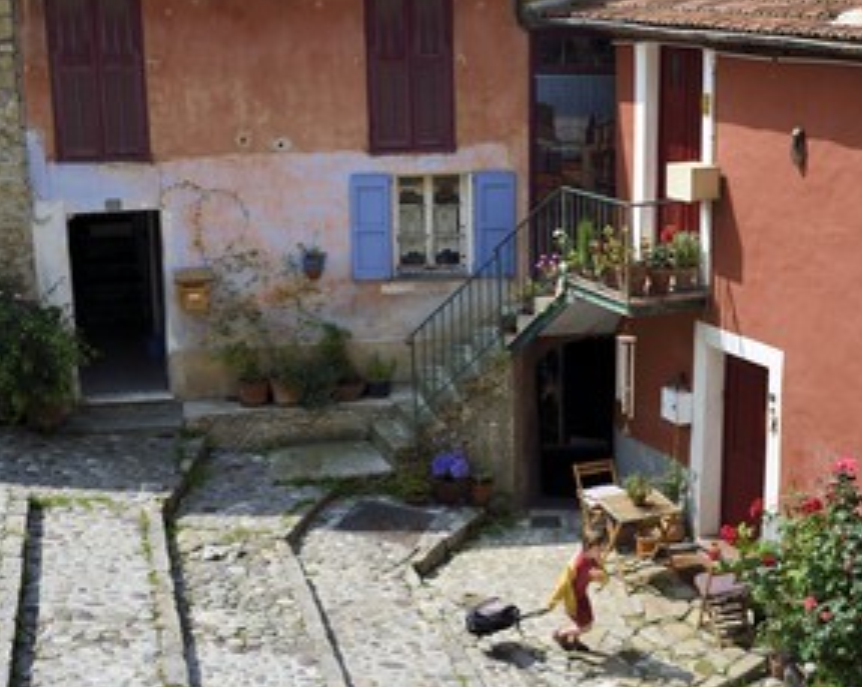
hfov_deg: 34.1
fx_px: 1402
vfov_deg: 27.6
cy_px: 330
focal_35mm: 55
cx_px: 505
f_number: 10
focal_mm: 40
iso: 200
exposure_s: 1/200
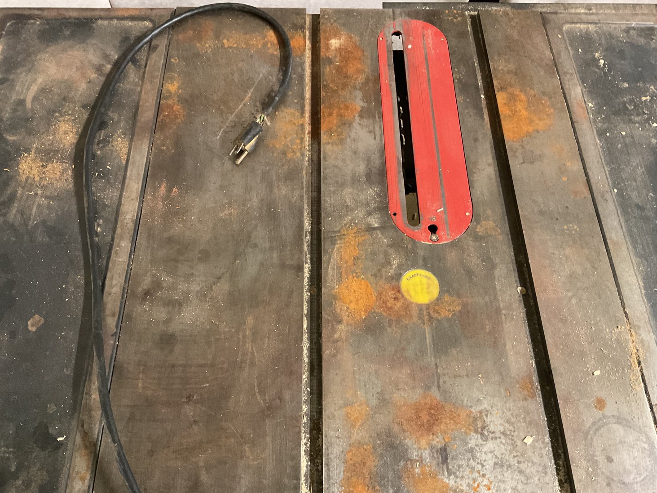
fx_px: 569
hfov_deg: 60.0
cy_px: 255
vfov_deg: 46.8
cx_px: 326
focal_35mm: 30
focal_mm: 3
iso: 400
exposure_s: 1/30
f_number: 1.8
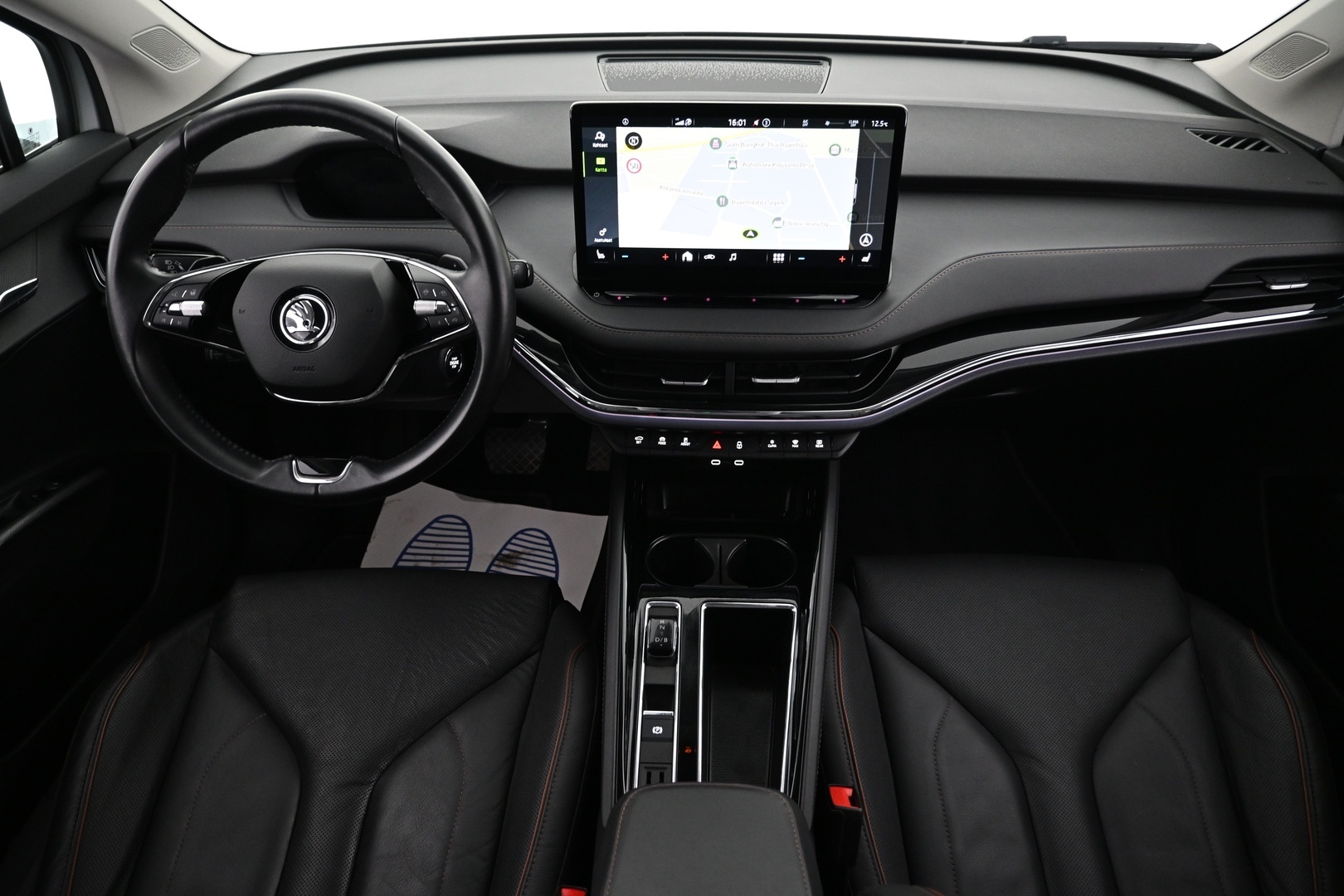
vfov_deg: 53.1
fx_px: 896
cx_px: 672
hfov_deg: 73.7
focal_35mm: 24
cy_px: 448
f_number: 3.5
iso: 1600
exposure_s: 1/25
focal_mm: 16
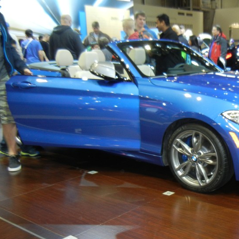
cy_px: 139
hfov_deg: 32.8
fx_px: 391
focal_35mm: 50
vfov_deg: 34.0
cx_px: 202
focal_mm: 5.4
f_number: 3.5
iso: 271
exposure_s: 1/30
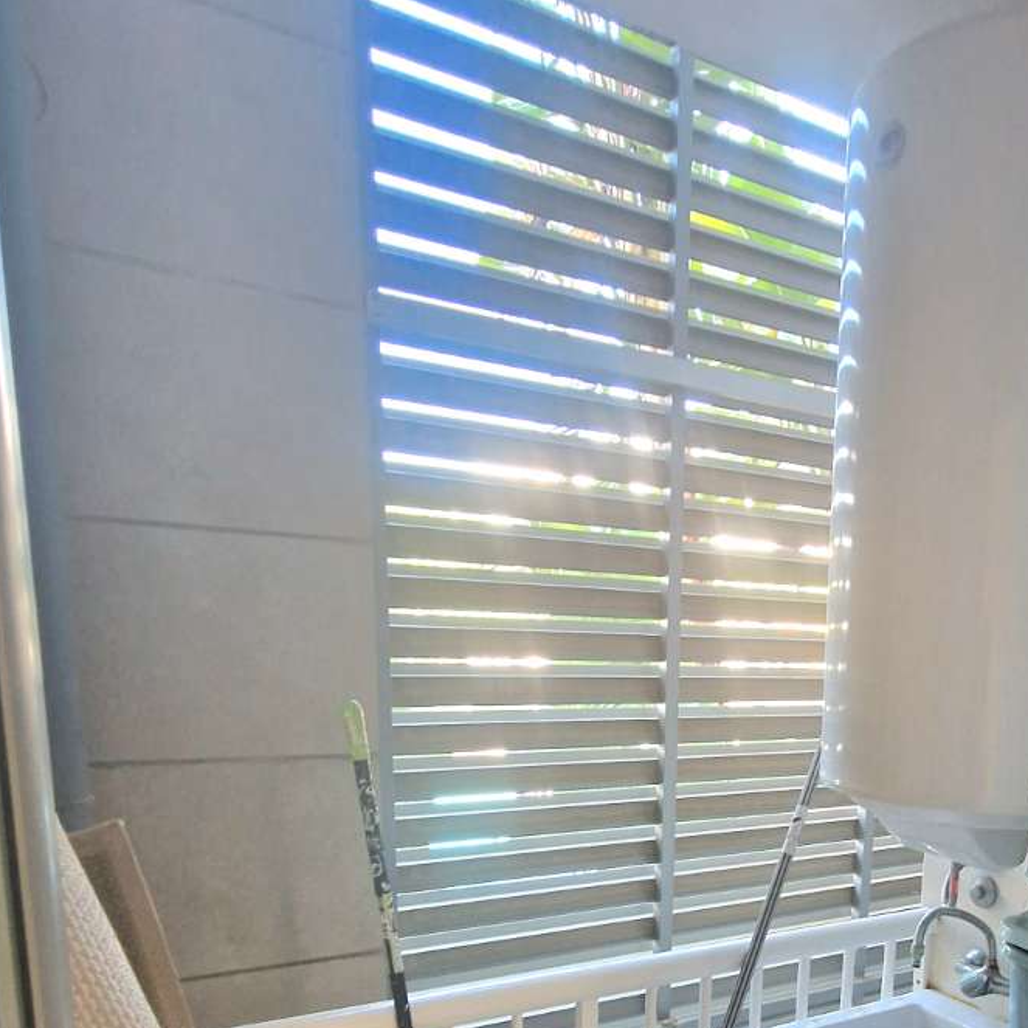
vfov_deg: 56.8
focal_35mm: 26
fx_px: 874
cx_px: 731
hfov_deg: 58.7
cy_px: 812
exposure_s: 1/50
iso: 320
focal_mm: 2.2
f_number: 2.2
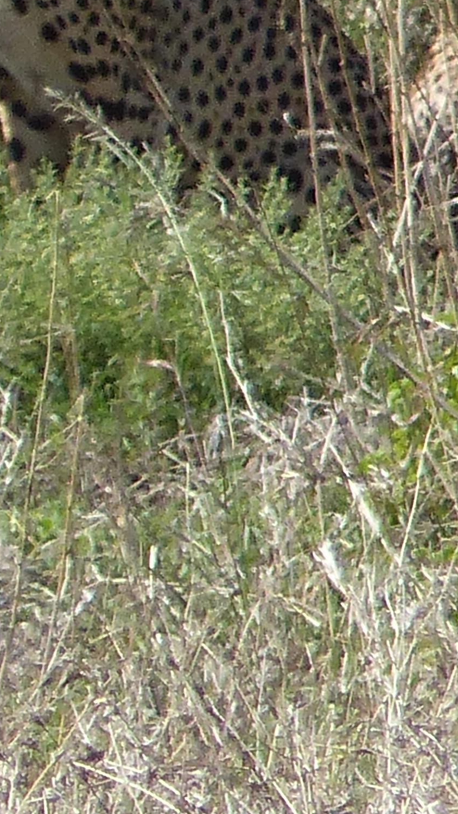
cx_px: 354
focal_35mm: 3486
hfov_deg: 0.3
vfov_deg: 0.6
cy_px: 103
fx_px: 75246
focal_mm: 108
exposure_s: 1/640
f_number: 4
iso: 100
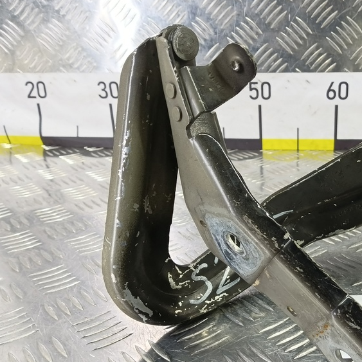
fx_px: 438
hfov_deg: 43.1
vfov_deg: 44.6
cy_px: 224
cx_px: 284
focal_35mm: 37
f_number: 1.6
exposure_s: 1/50
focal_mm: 4.11
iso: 191
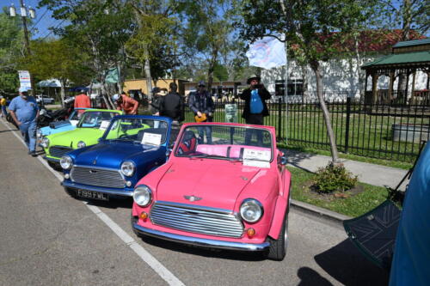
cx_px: 215
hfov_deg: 73.8
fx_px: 287
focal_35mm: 24
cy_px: 143
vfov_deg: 53.1
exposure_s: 1/400
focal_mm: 24
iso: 100
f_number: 7.1
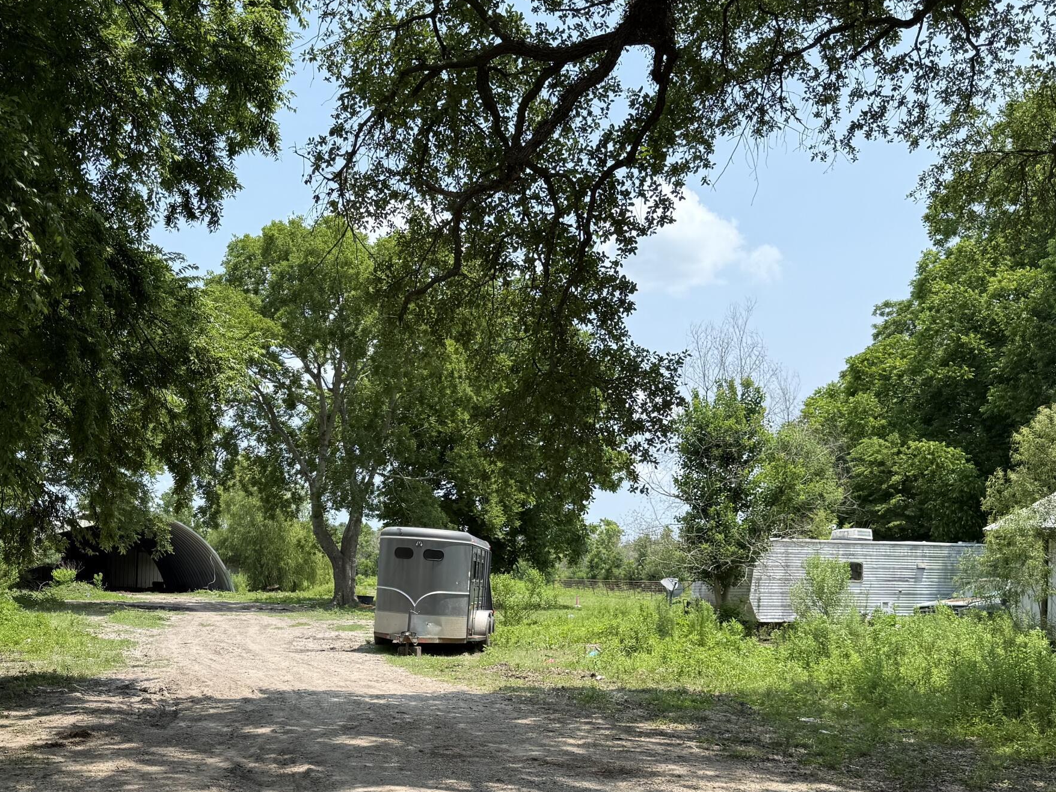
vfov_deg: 34.8
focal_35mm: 41
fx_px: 1251
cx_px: 362
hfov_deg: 45.2
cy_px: 524
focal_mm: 6.76
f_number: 1.78
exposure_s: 1/2611
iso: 80
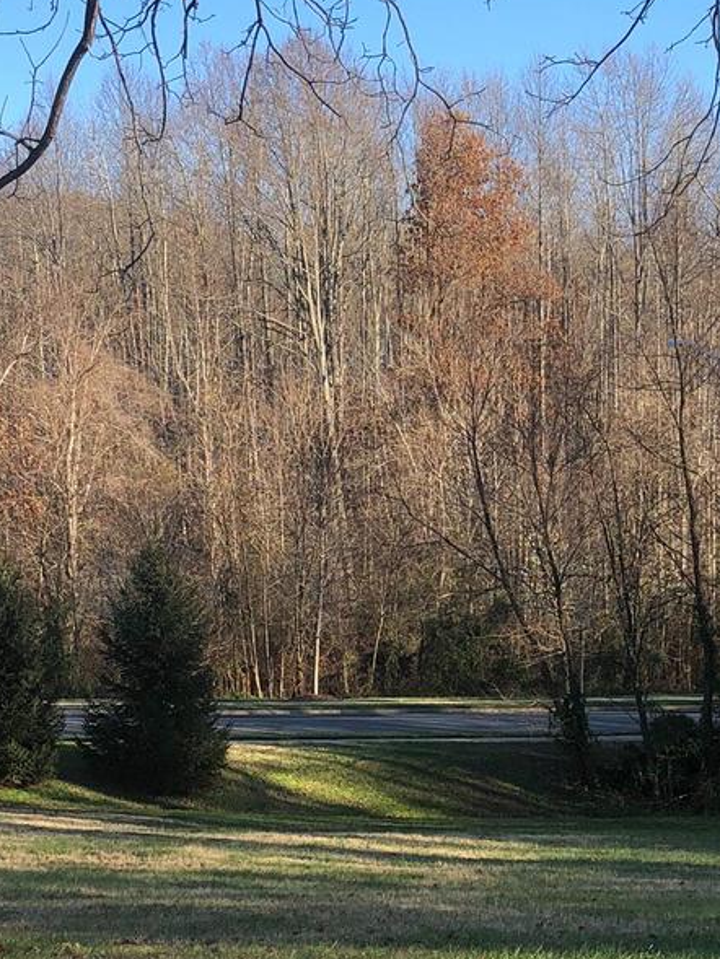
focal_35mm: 73
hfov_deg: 20.2
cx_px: 407
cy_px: 757
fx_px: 2024
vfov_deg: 26.2
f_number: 1.8
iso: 20
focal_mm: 4
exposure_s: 1/571
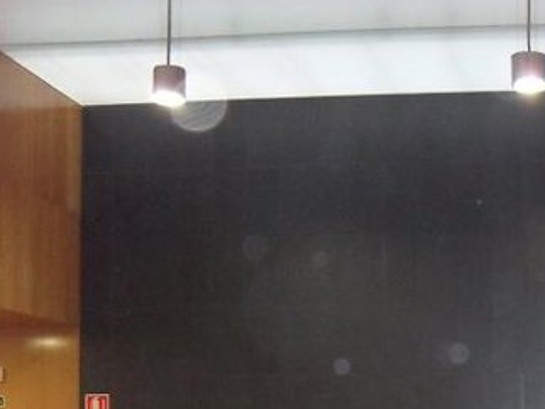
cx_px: 555
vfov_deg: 19.0
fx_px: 1182
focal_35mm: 75
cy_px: 433
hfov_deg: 24.7
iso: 400
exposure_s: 1/45
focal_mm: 6.2
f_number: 2.8
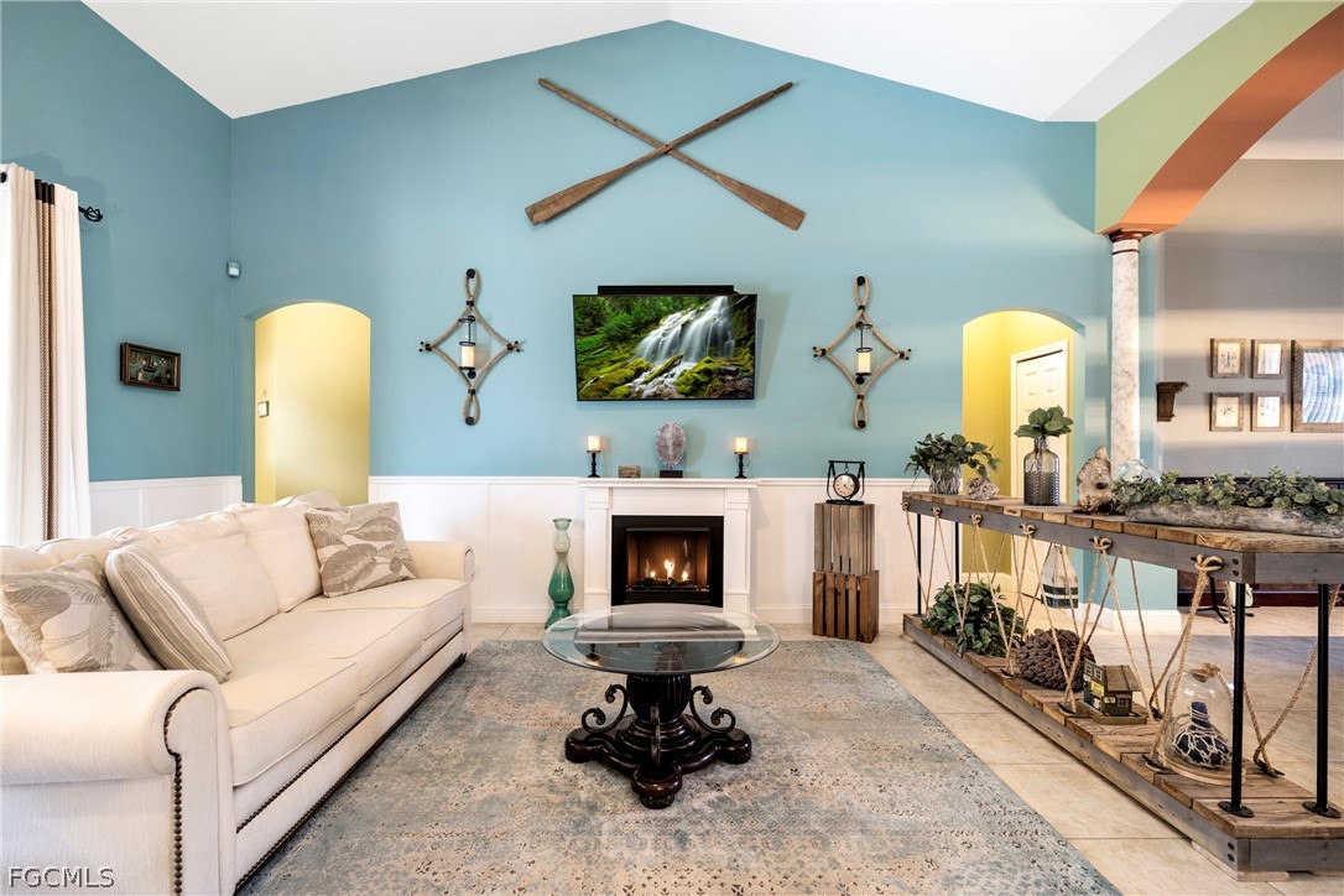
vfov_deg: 75.5
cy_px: 448
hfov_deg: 98.5
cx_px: 672
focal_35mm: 16
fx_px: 579
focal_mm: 15.5
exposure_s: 1/15
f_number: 4
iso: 2200
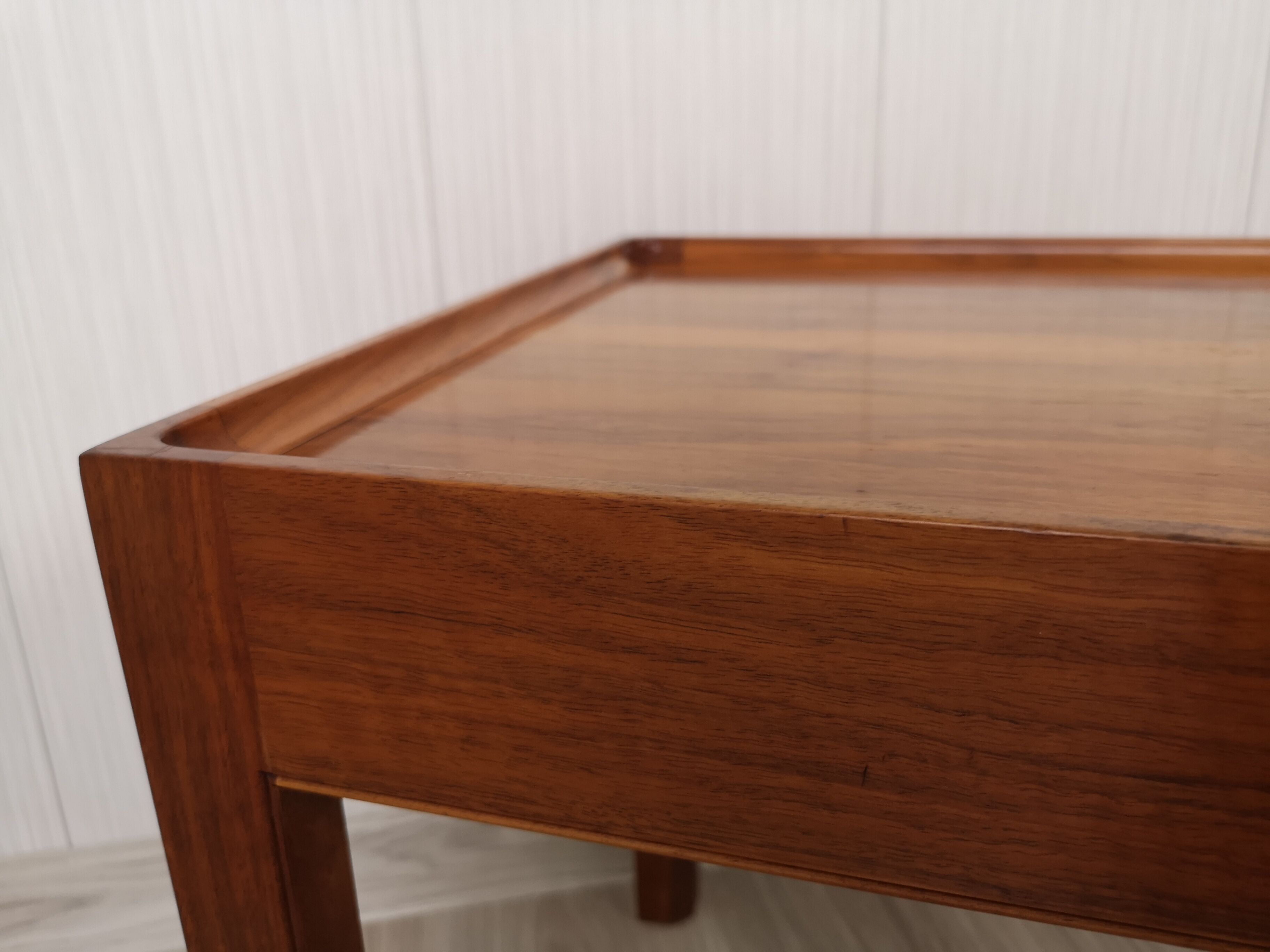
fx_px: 991
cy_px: 476
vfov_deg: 51.4
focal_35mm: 27
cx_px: 635
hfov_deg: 65.3
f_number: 1.8
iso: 160
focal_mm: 5.58
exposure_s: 1/60
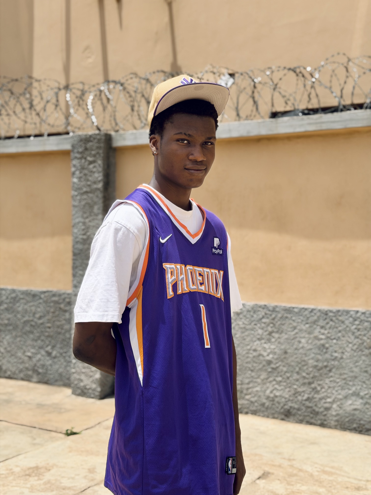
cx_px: 186
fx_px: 686
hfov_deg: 30.3
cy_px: 248
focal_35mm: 48
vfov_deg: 39.7
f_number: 1.78
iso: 64
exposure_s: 1/4878
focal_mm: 6.76
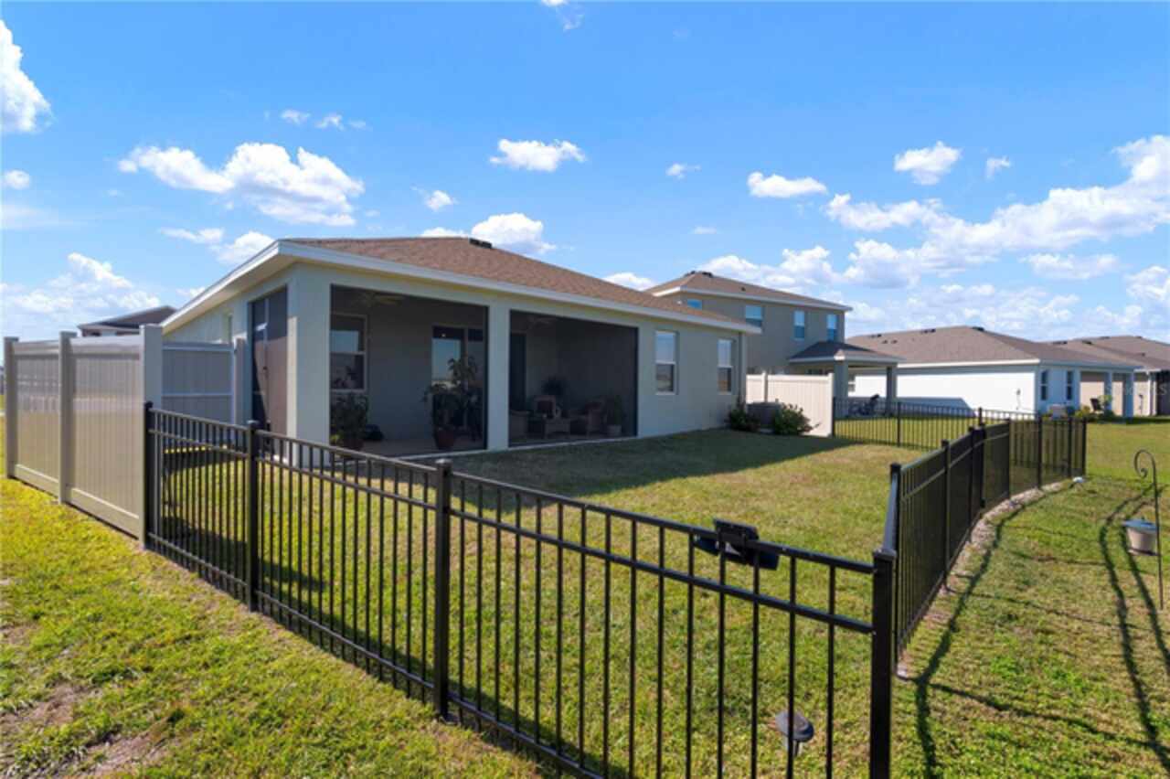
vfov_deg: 73.7
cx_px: 585
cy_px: 390
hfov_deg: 96.8
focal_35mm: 16
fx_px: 520
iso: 160
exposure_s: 1/160
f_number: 11
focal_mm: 16
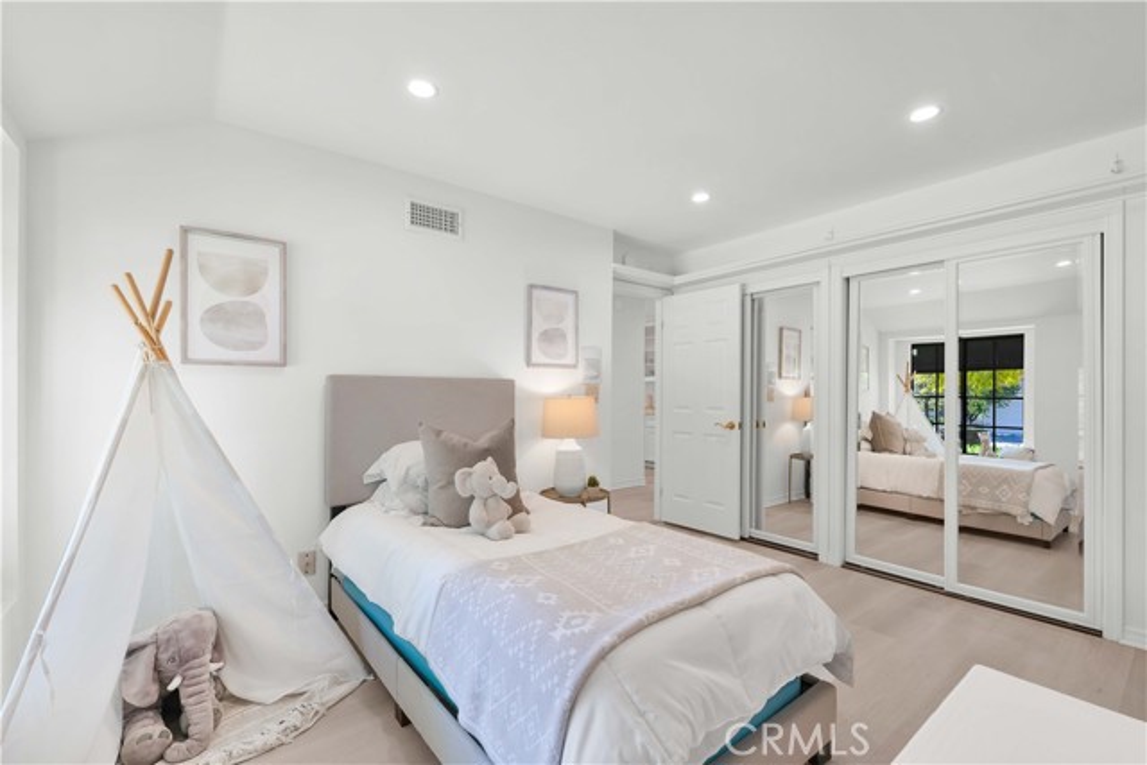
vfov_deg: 77.4
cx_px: 574
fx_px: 478
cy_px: 382
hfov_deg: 100.4
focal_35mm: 15
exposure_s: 1/10
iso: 100
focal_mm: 15
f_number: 8
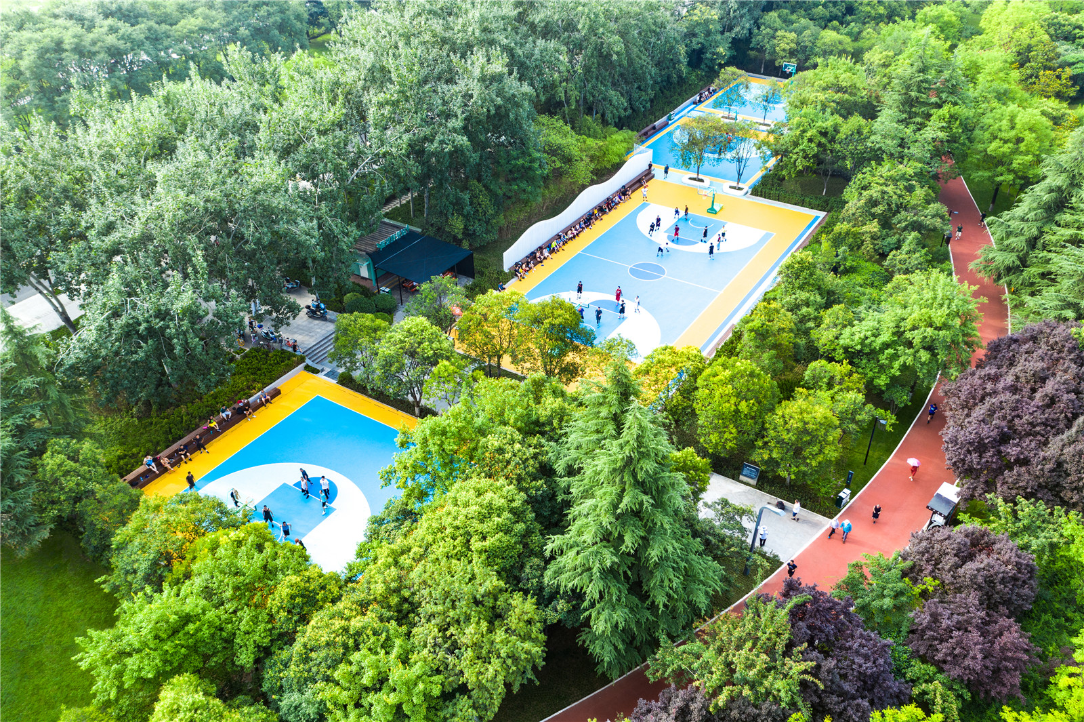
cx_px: 542
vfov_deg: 46.4
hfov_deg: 65.5
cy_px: 361
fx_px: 843
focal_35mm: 28
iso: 100
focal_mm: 10.26
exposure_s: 1/120
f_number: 4
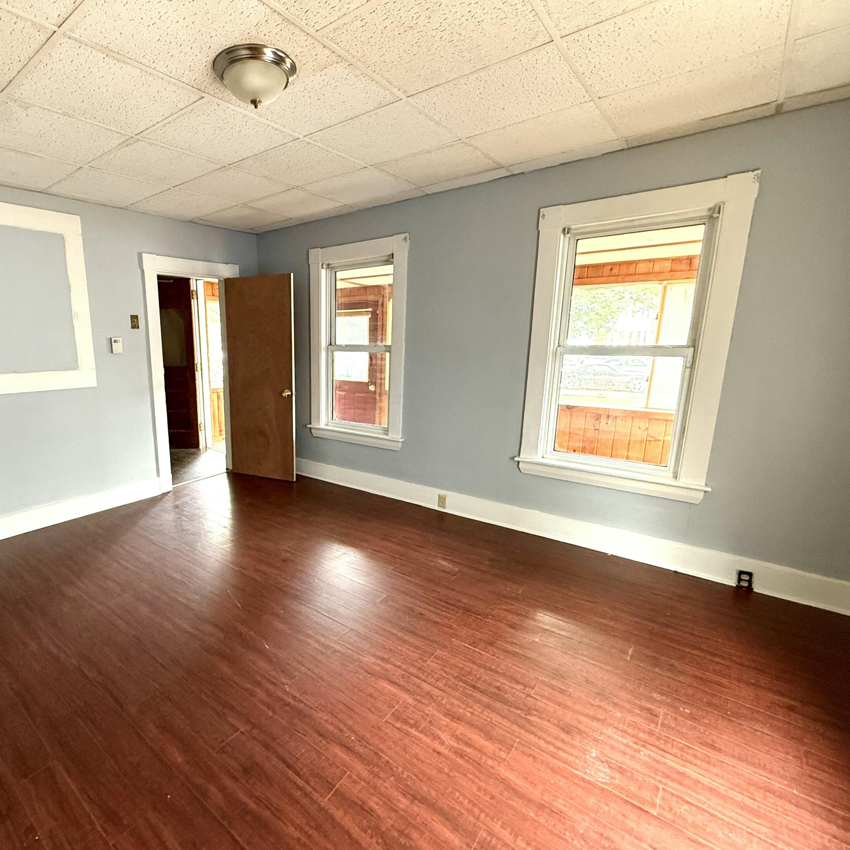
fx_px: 472
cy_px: 433
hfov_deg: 82.0
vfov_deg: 84.0
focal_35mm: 17
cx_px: 306
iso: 400
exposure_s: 1/60
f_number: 2.2
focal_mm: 2.22
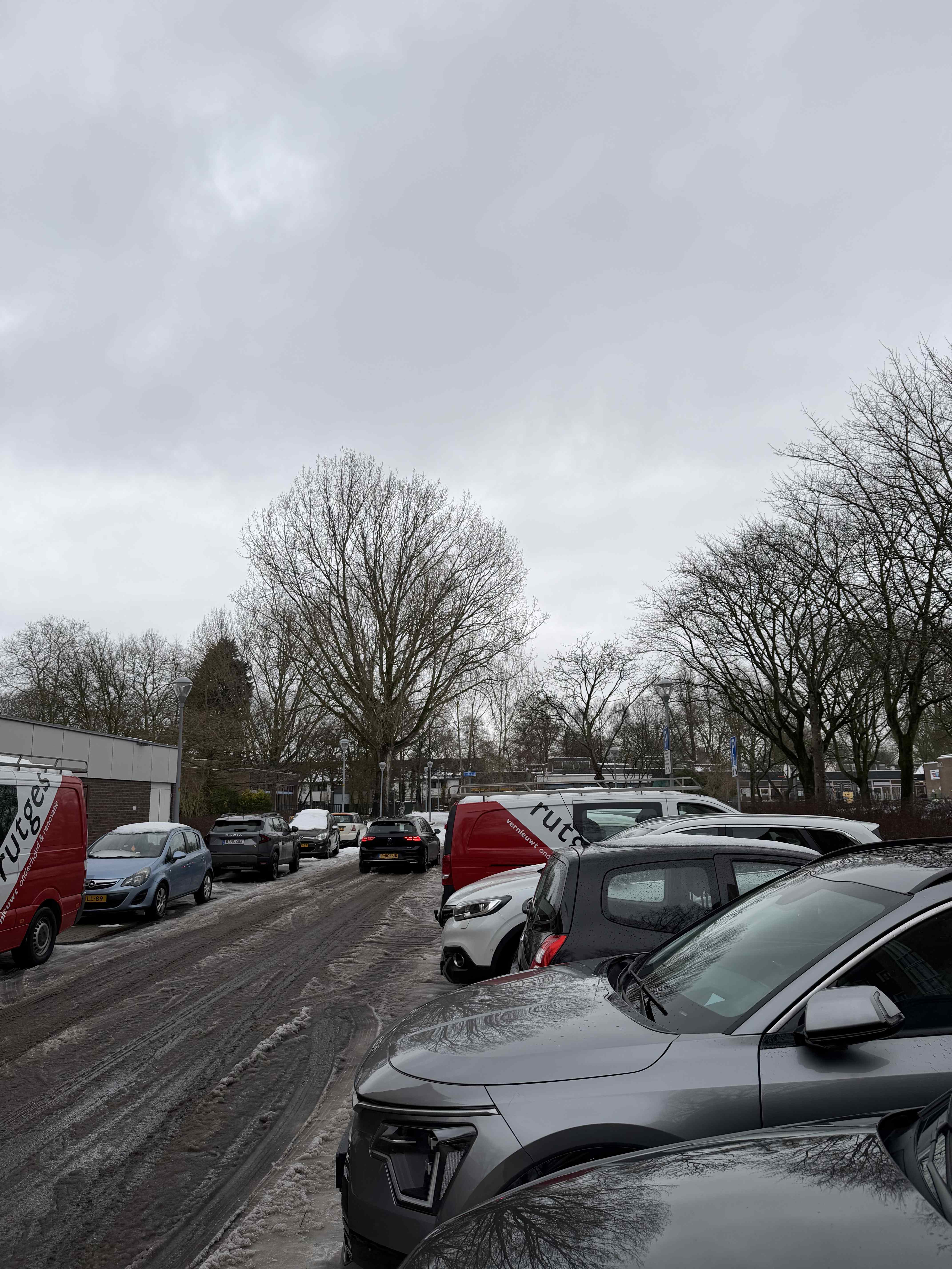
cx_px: 476
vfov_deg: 71.6
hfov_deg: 56.8
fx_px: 880
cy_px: 634
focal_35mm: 24
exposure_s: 1/397
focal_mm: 6.76
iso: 80
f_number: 1.78
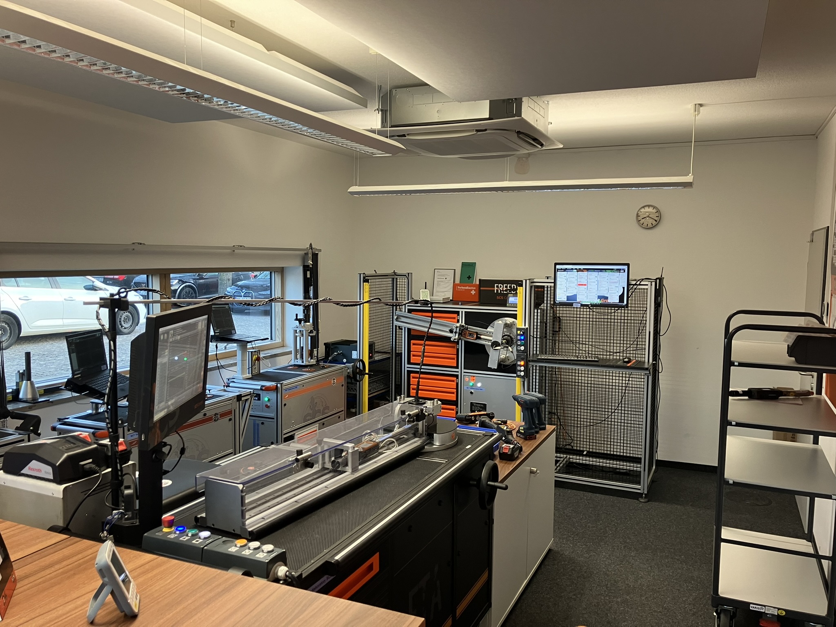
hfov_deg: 63.4
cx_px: 418
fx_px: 676
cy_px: 314
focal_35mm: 28
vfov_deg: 49.7
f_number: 1.8
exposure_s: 1/50
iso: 80
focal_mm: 3.99
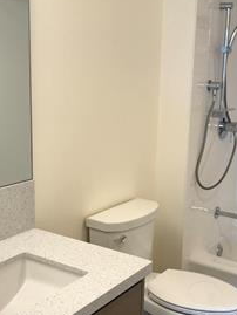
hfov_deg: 29.1
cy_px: 171
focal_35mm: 50
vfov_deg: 38.1
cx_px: 134
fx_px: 456
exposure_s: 1/60
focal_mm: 3.99
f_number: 1.8
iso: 32
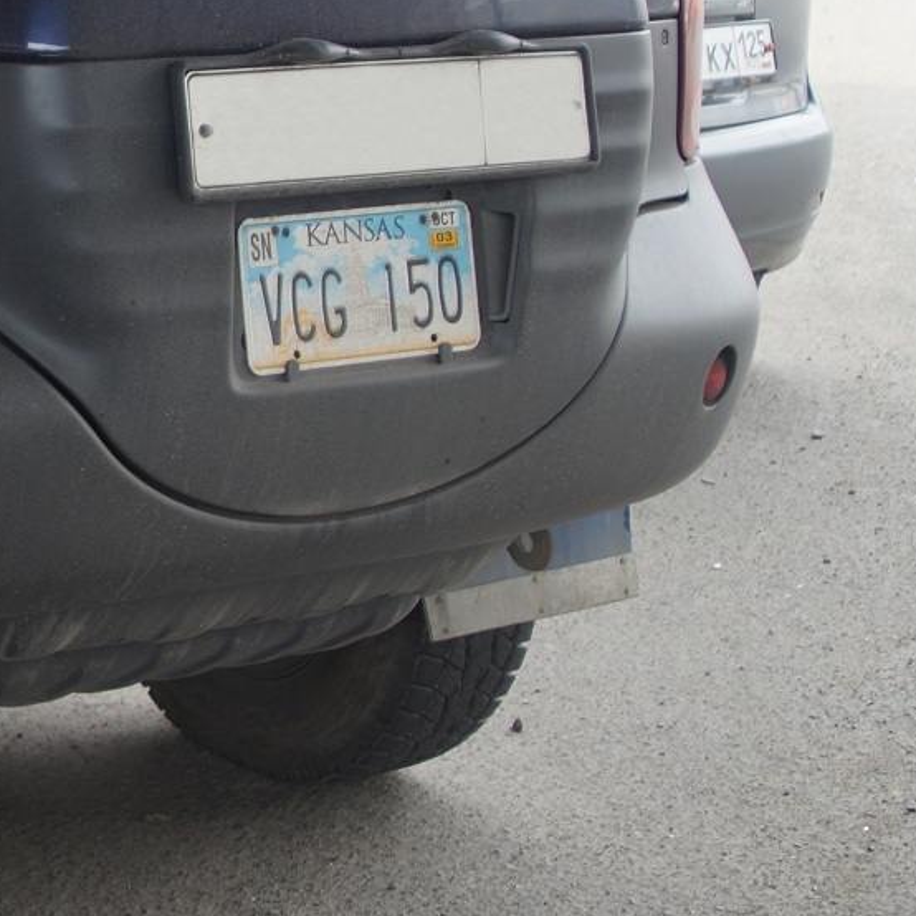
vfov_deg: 16.8
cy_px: 183
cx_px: -329
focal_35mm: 103
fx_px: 3084
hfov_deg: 15.9
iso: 125
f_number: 4
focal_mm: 28
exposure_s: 1/160
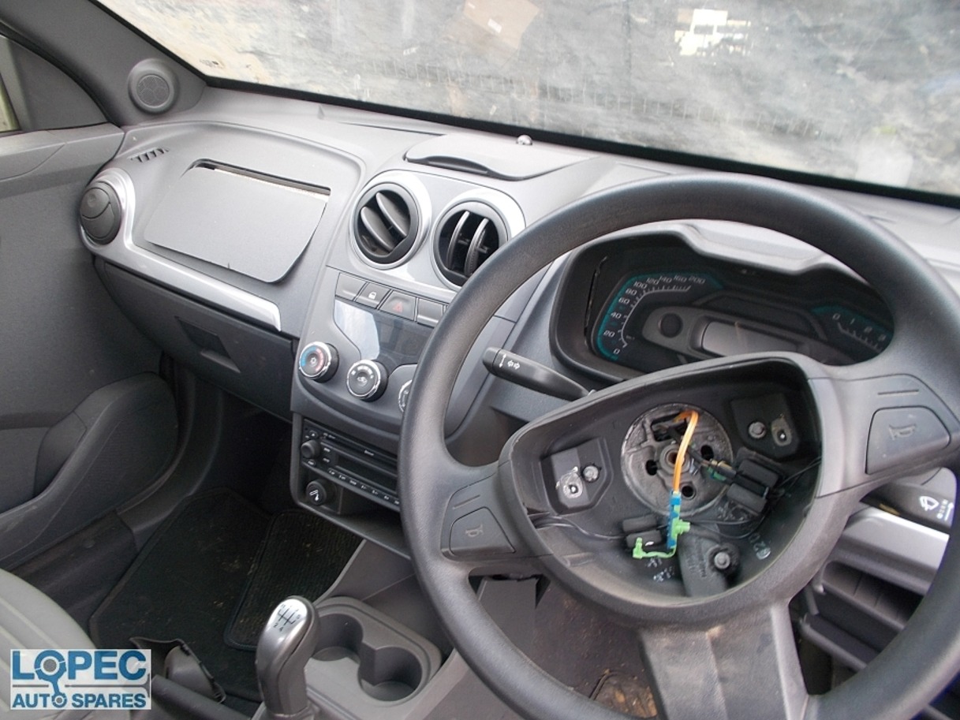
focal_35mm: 26
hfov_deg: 67.3
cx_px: 480
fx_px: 721
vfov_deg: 53.1
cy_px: 360
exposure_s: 1/25
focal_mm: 4.6
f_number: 3.2
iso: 100
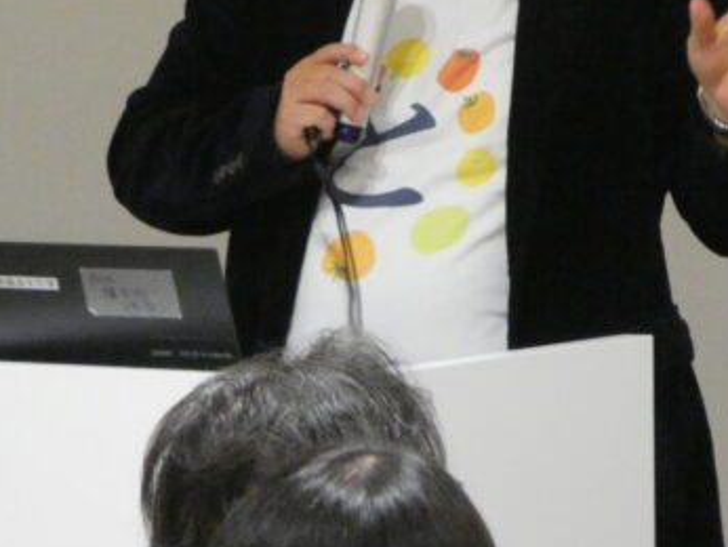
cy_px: -50
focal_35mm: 852
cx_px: 402
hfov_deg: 2.3
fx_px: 17931
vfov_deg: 1.7
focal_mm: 68.8
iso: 1600
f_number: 5.6
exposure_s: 1/50
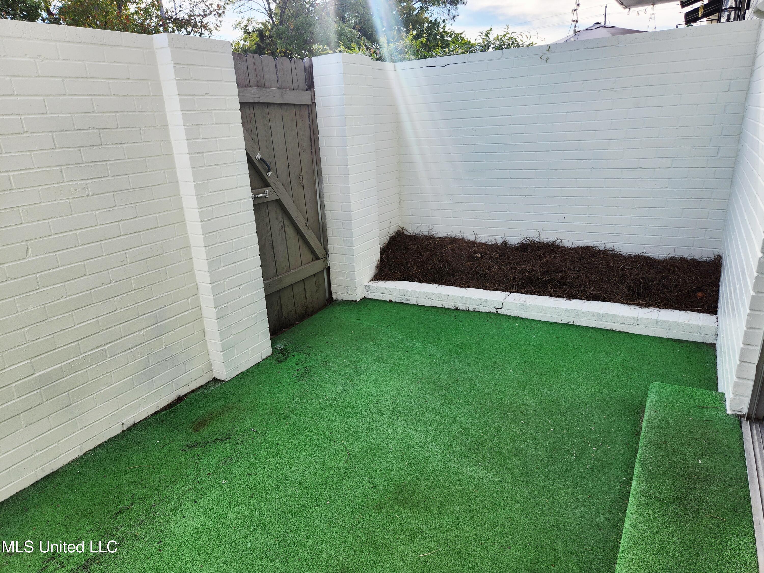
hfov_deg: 73.9
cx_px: 382
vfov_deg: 58.9
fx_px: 508
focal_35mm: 23
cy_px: 286
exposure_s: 1/476
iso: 20
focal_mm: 5.4
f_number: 1.8
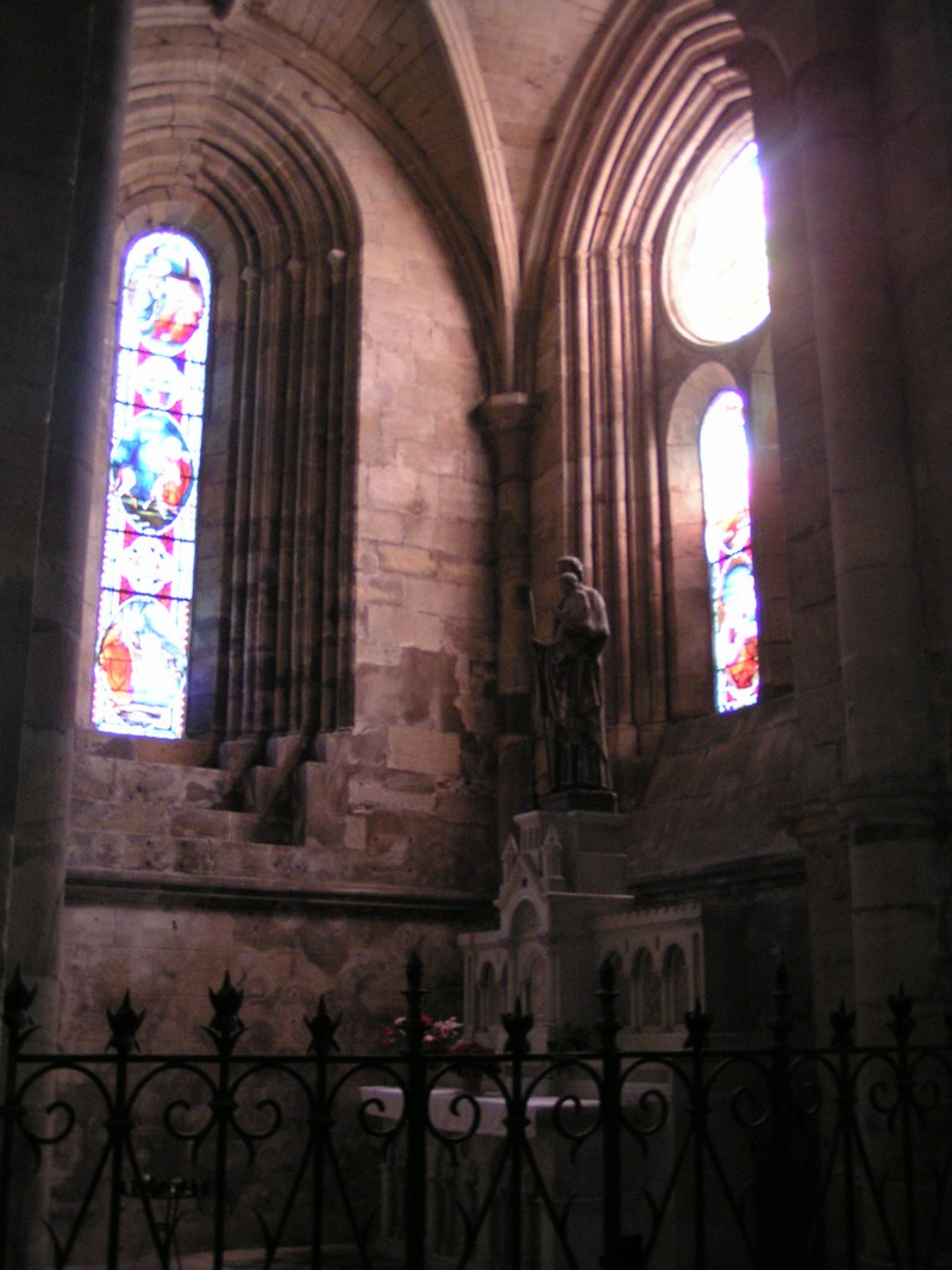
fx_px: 1394
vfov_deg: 49.0
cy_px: 635
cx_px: 476
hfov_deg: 37.7
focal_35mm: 38
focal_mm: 5.8
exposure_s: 1/3
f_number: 2.8
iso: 200
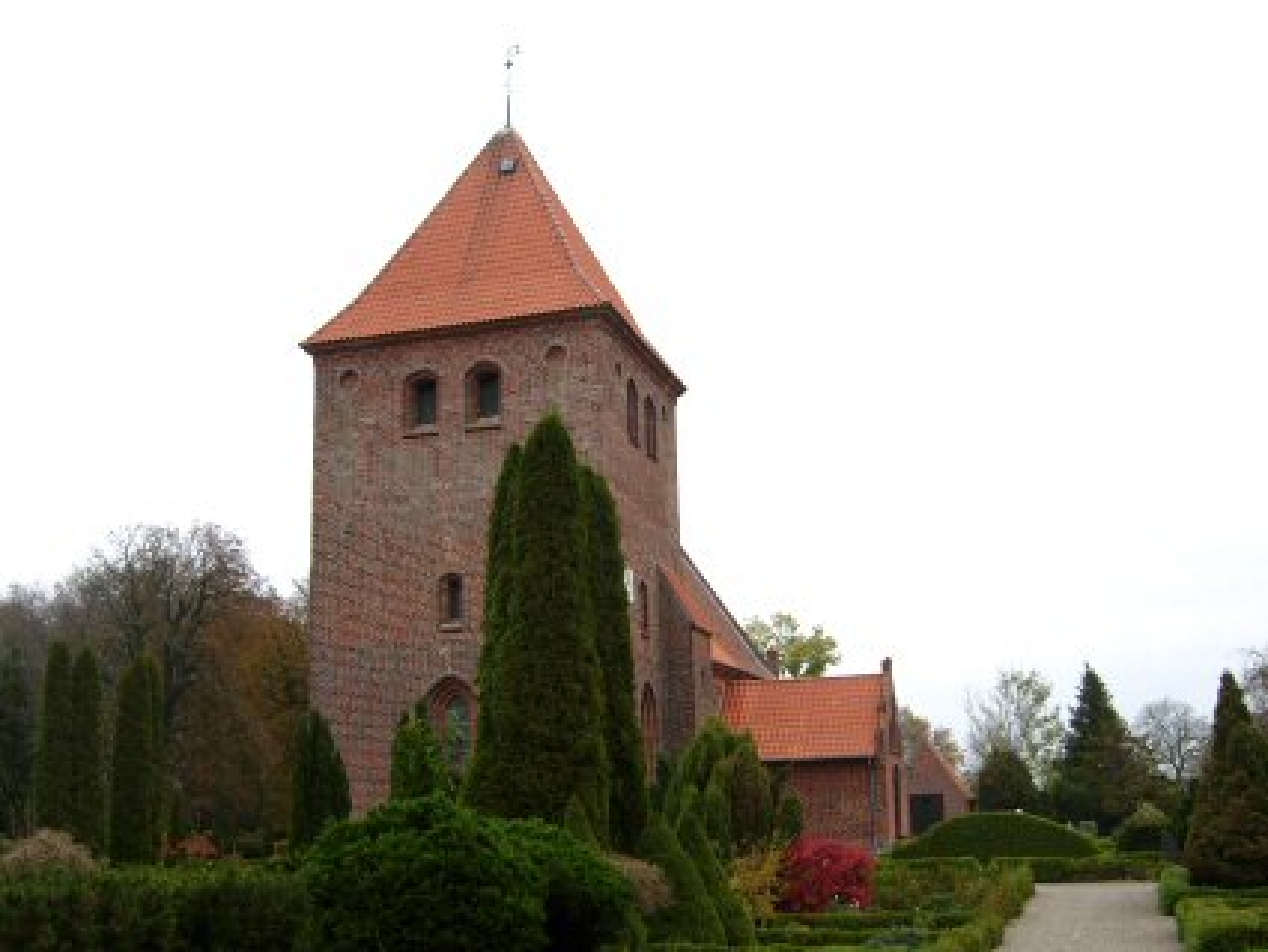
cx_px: 634
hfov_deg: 51.3
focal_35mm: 36
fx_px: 1319
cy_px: 476
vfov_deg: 39.7
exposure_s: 1/132
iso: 50
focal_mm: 7.5
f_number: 3.8
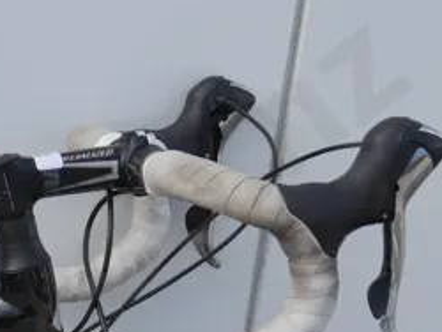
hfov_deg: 11.3
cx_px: -336
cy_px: 598
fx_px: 2096
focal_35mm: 164
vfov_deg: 8.7
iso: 200
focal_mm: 20
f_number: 7.1
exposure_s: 1/250
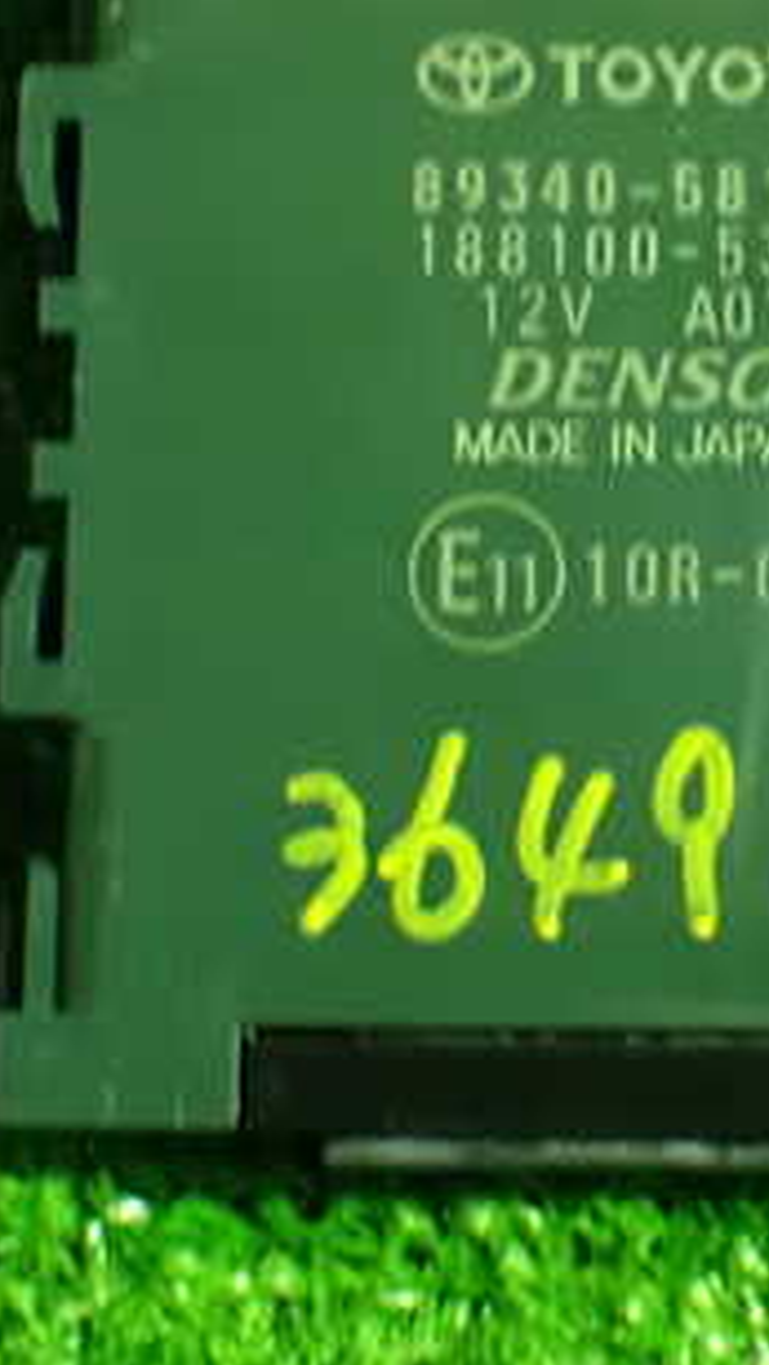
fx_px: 4163
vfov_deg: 18.6
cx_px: 858
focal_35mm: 115
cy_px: 600
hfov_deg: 10.4
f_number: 3.3
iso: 1600
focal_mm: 9.65
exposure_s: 1/15
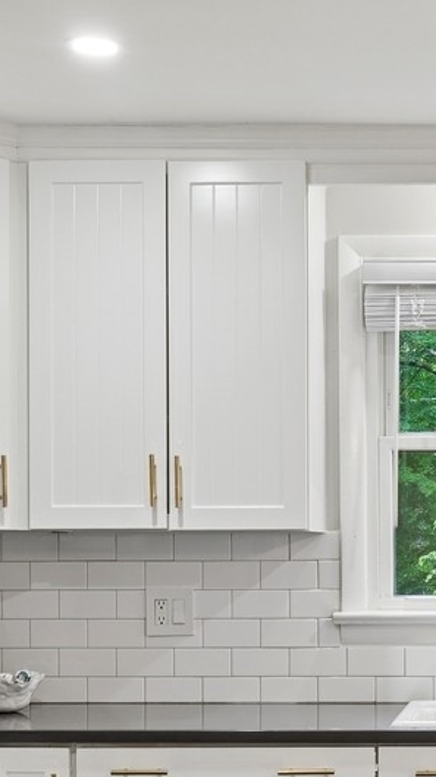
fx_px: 1564
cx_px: 583
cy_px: 642
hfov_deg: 15.1
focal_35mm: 76
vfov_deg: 27.2
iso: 200
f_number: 9
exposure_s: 1/4
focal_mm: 24
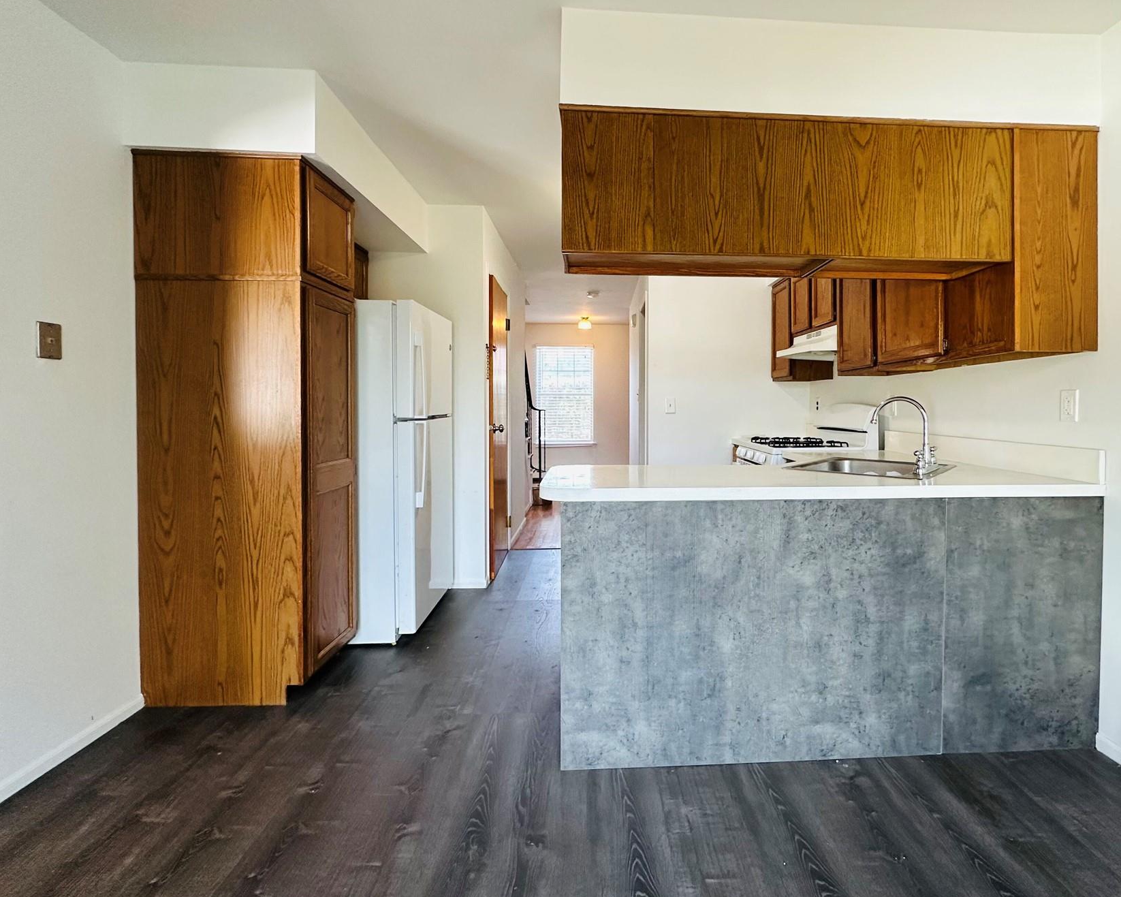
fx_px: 564
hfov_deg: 89.2
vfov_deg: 76.8
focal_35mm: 17
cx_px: 631
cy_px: 414
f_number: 2.2
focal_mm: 2.22
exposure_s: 1/120
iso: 250
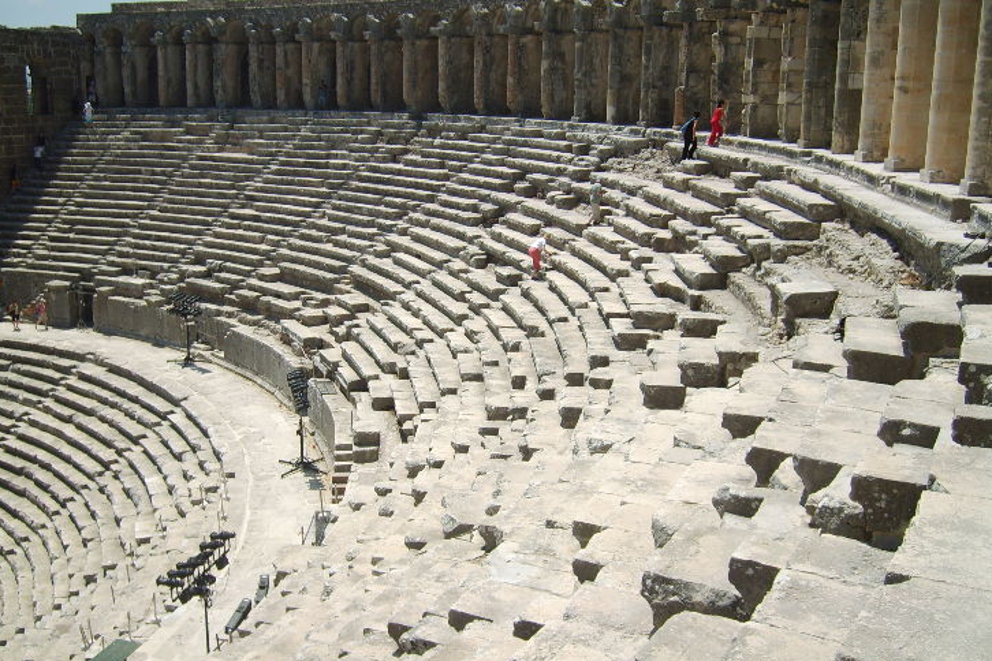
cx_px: 495
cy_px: 324
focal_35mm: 37
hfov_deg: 51.9
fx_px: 1019
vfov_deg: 35.9
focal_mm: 5.8
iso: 50
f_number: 7.1
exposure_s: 1/250
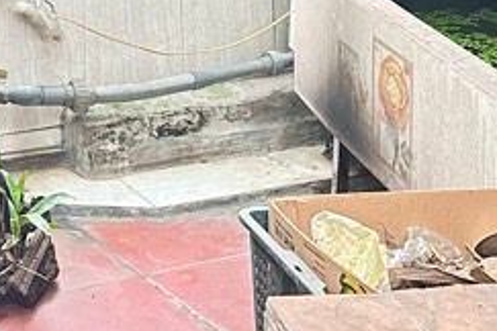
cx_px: -41
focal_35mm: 105
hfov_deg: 18.7
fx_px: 1449
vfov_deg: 11.6
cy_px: -349
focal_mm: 6.86
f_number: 1.78
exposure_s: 1/60
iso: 320
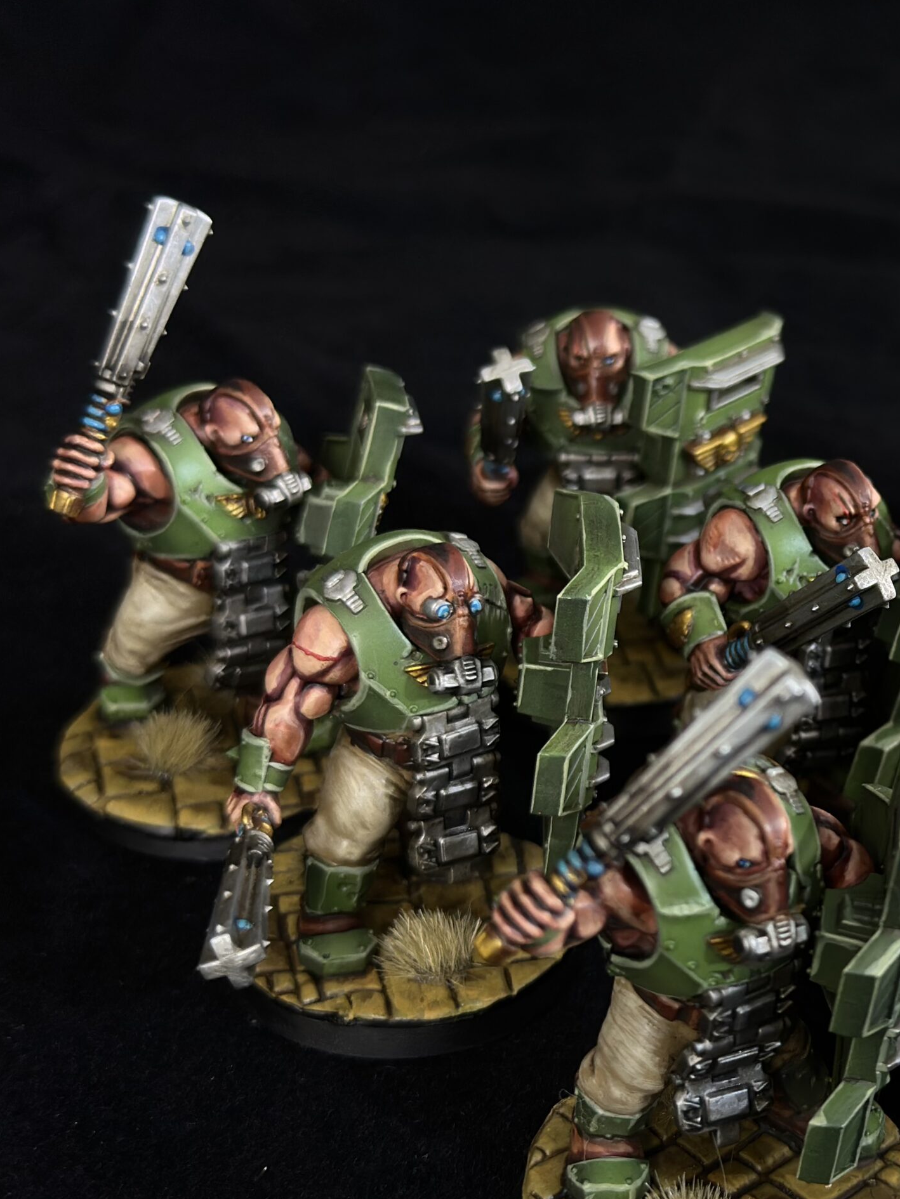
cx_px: 789
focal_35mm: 65
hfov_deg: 22.1
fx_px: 2253
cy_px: 607
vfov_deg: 29.8
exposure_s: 1/50
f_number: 1.78
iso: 125
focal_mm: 6.86
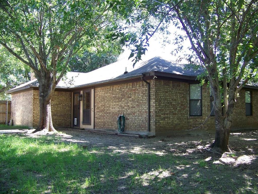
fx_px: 268
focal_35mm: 36
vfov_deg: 39.7
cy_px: 97
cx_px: 129
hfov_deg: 51.4
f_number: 2.8
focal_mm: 5.85
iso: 64
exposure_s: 1/40
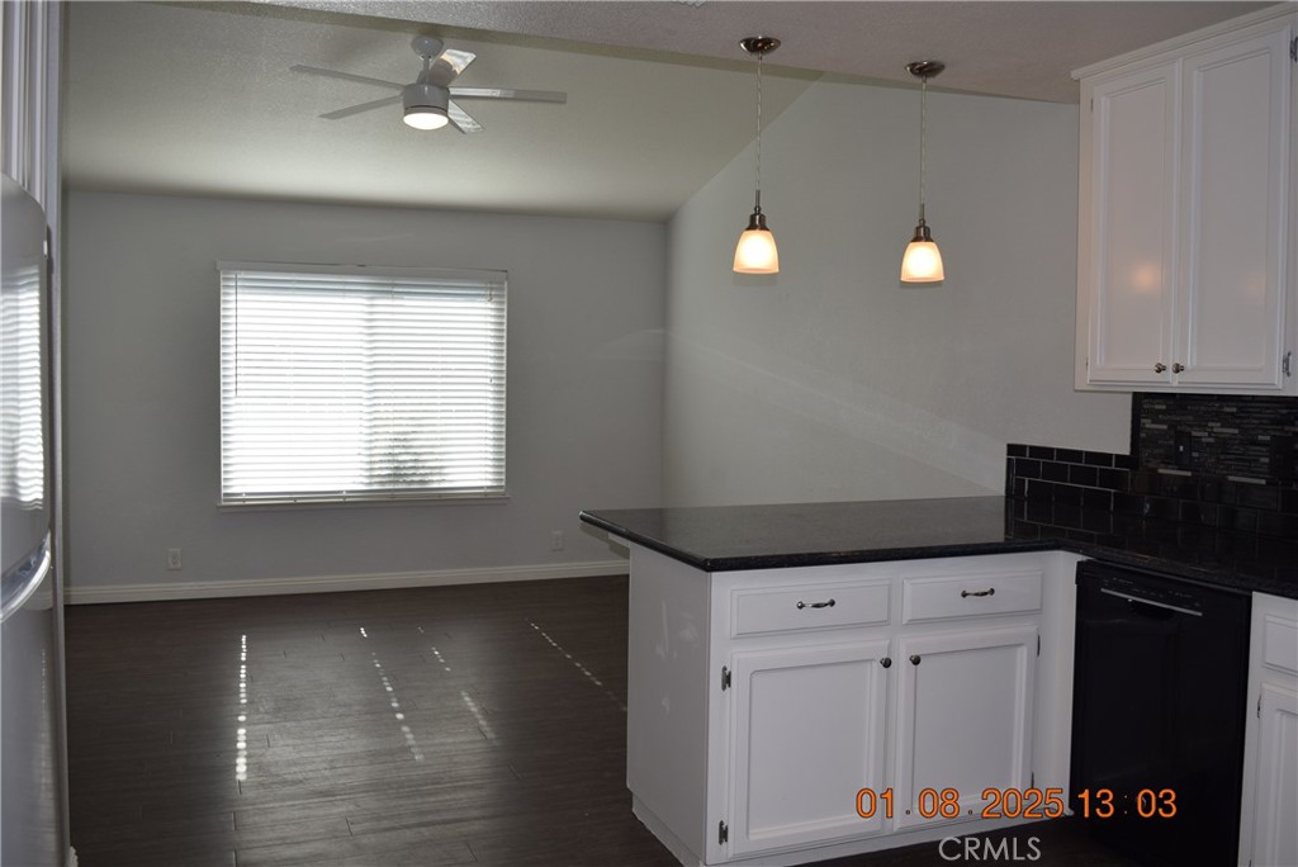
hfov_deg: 59.5
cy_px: 434
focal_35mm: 32
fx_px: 1136
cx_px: 649
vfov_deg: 41.8
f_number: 5.6
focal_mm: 21
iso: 140
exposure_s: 1/125
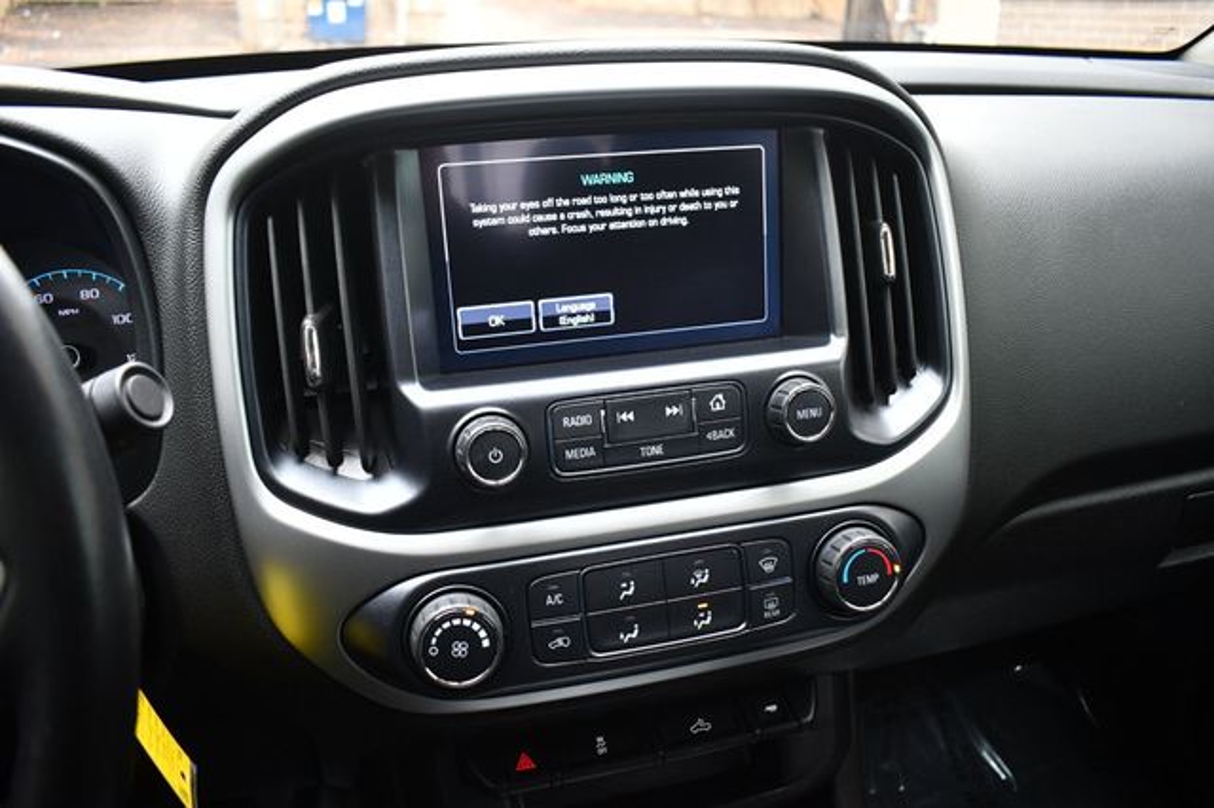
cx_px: 607
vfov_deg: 47.9
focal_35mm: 27
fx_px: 910
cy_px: 404
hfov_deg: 67.4
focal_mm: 18
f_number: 3.5
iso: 1100
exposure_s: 1/125
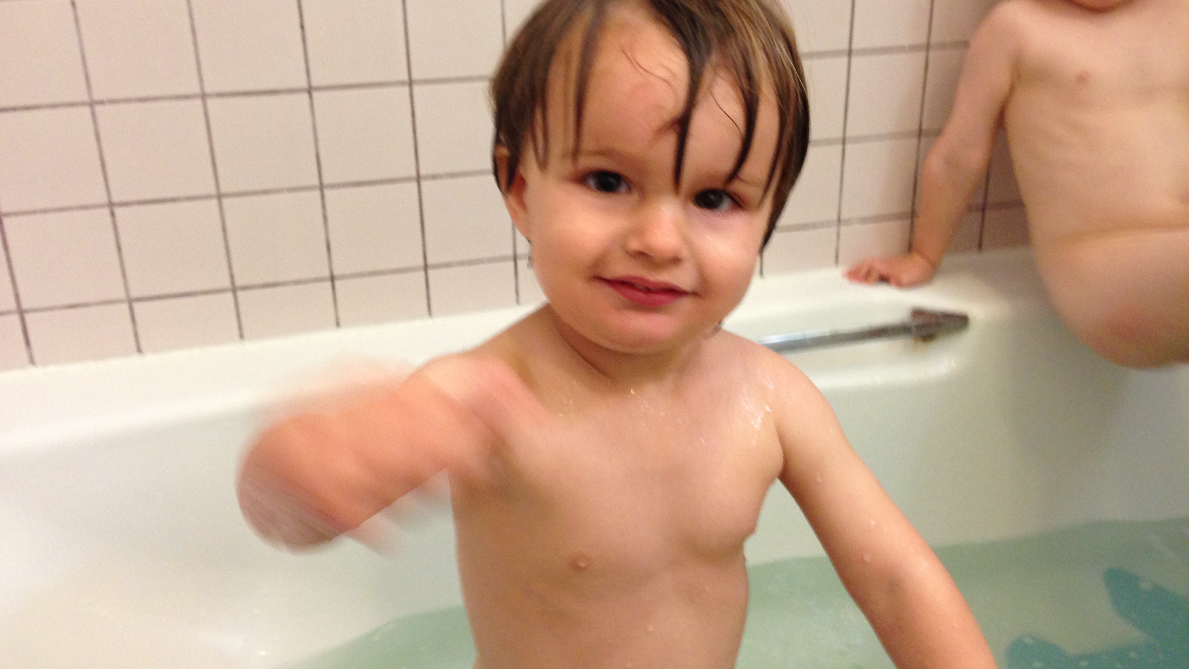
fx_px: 1135
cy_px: 305
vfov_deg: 32.8
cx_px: 594
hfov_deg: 55.3
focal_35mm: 36
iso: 200
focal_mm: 4.13
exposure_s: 1/20
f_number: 2.4
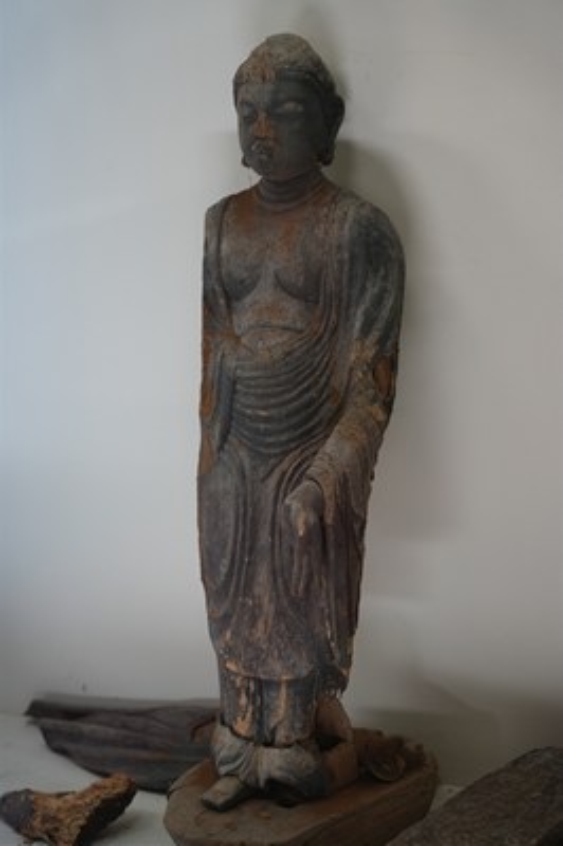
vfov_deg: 24.5
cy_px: 423
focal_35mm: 83
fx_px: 1950
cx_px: 282
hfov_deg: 16.4
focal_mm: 83
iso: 1600
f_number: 4
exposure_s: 1/160
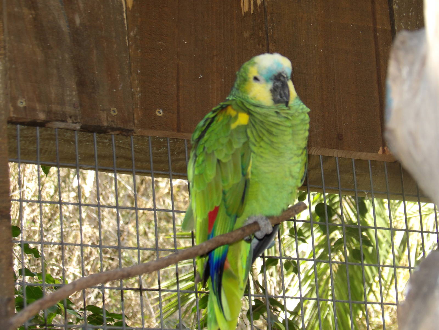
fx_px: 1814
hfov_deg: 13.8
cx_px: 220
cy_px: 165
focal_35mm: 143
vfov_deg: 10.4
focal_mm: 25.6
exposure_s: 1/100
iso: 200
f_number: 4.3
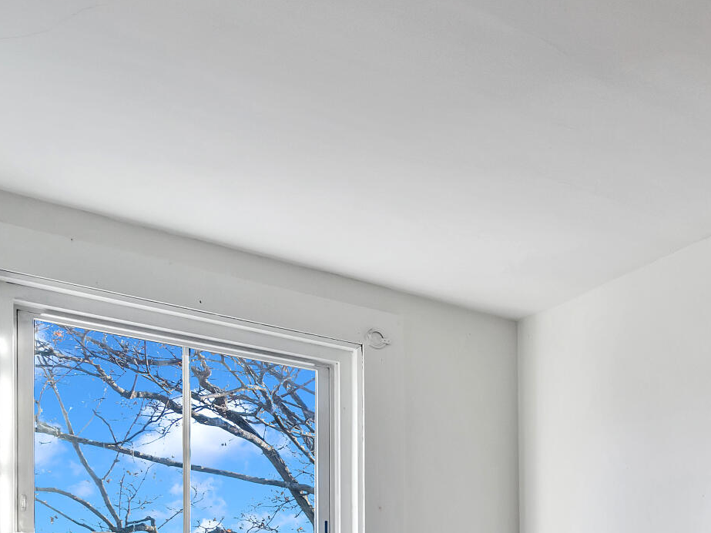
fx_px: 1027
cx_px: 955
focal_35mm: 50
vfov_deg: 25.5
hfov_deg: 29.6
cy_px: 673
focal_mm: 16
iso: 800
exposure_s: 1/30
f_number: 8
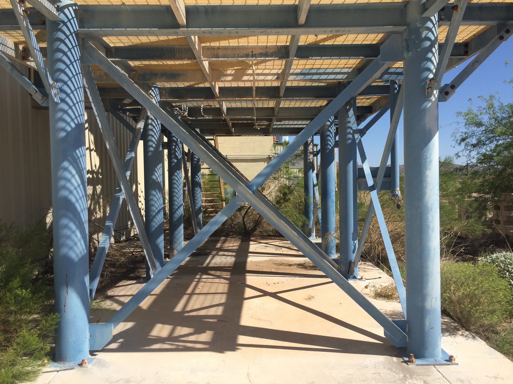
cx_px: 256
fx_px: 430
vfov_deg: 48.2
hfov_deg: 61.7
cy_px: 192
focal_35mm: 29
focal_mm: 4.15
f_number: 2.2
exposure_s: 1/3049
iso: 32
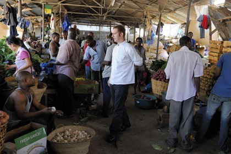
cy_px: 77
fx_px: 225
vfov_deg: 37.9
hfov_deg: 54.4
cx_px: 116
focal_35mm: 35
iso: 1600
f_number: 5
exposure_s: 1/125
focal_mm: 35
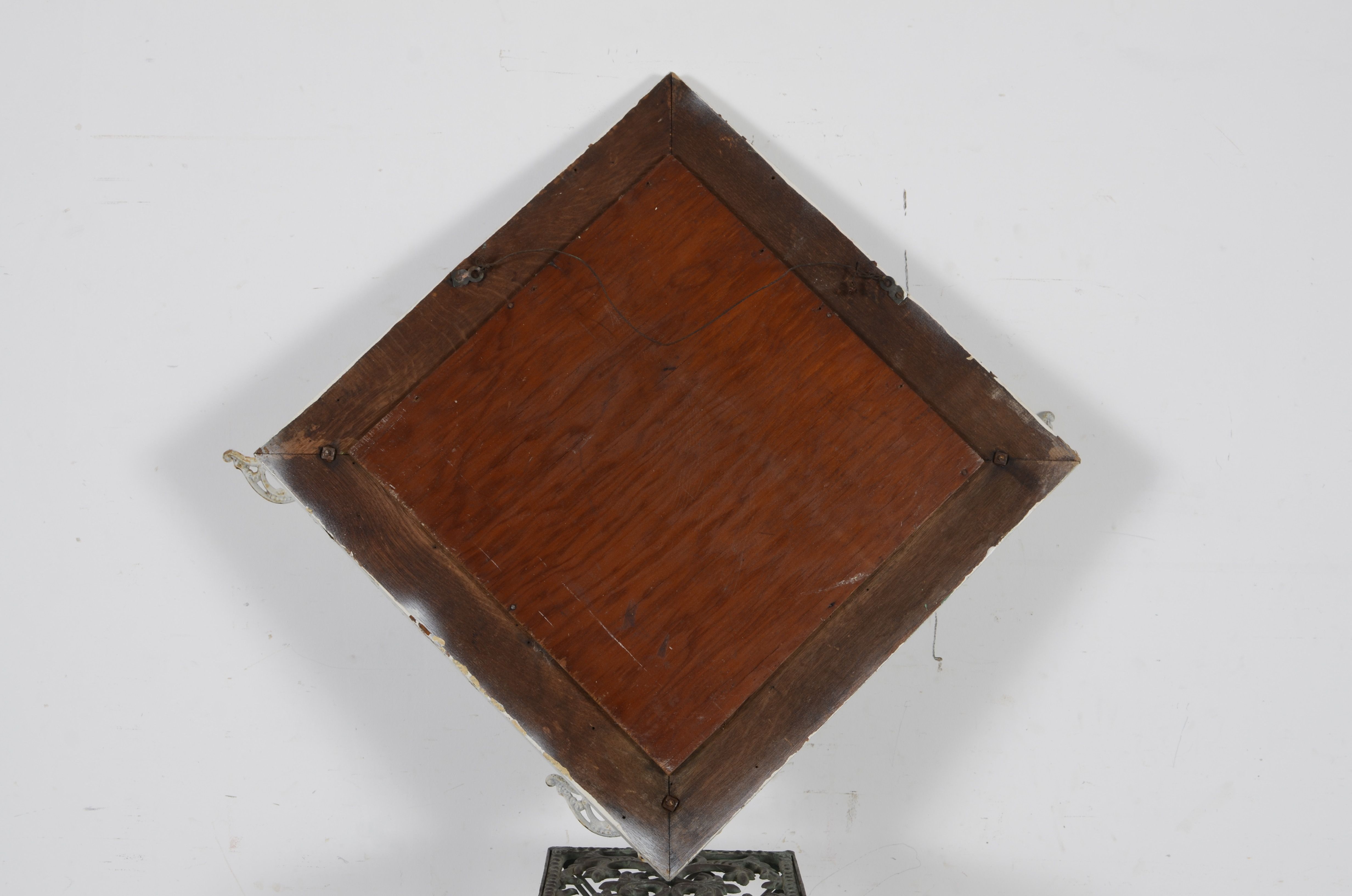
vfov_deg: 25.6
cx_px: 676
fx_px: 1968
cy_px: 448
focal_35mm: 52
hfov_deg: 37.9
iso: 125
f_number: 8
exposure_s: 1/125
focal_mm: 35
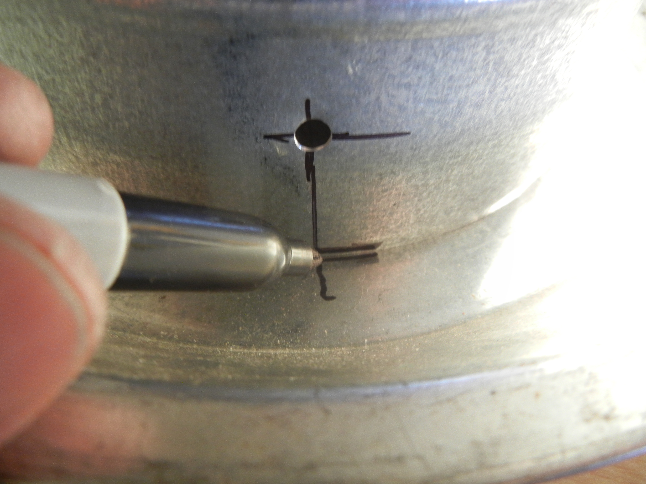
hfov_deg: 60.0
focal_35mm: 30
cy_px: 242
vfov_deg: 46.8
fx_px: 560
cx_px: 323
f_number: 3.5
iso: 400
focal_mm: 5.4
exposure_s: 1/15.8
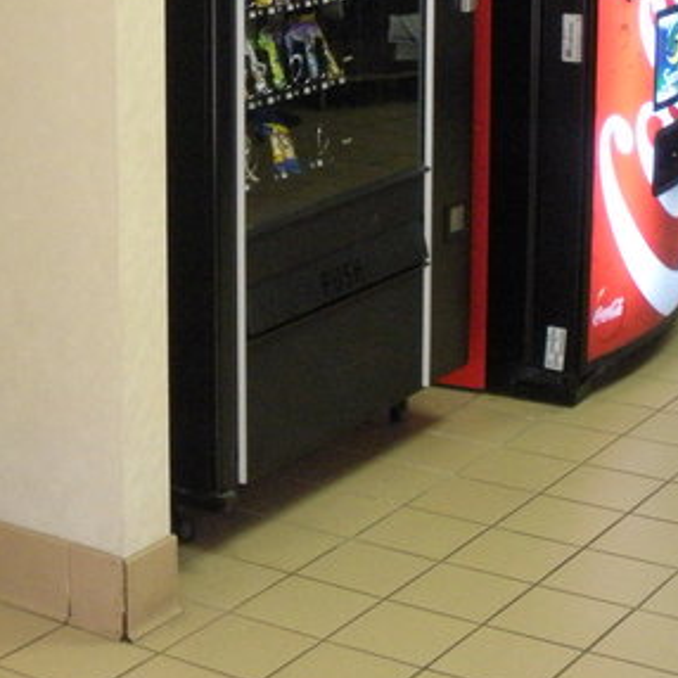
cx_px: 261
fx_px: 1972
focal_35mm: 89
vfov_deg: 19.3
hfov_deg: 19.5
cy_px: 109
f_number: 3.5
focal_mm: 6.3
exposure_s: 1/33.3
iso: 400
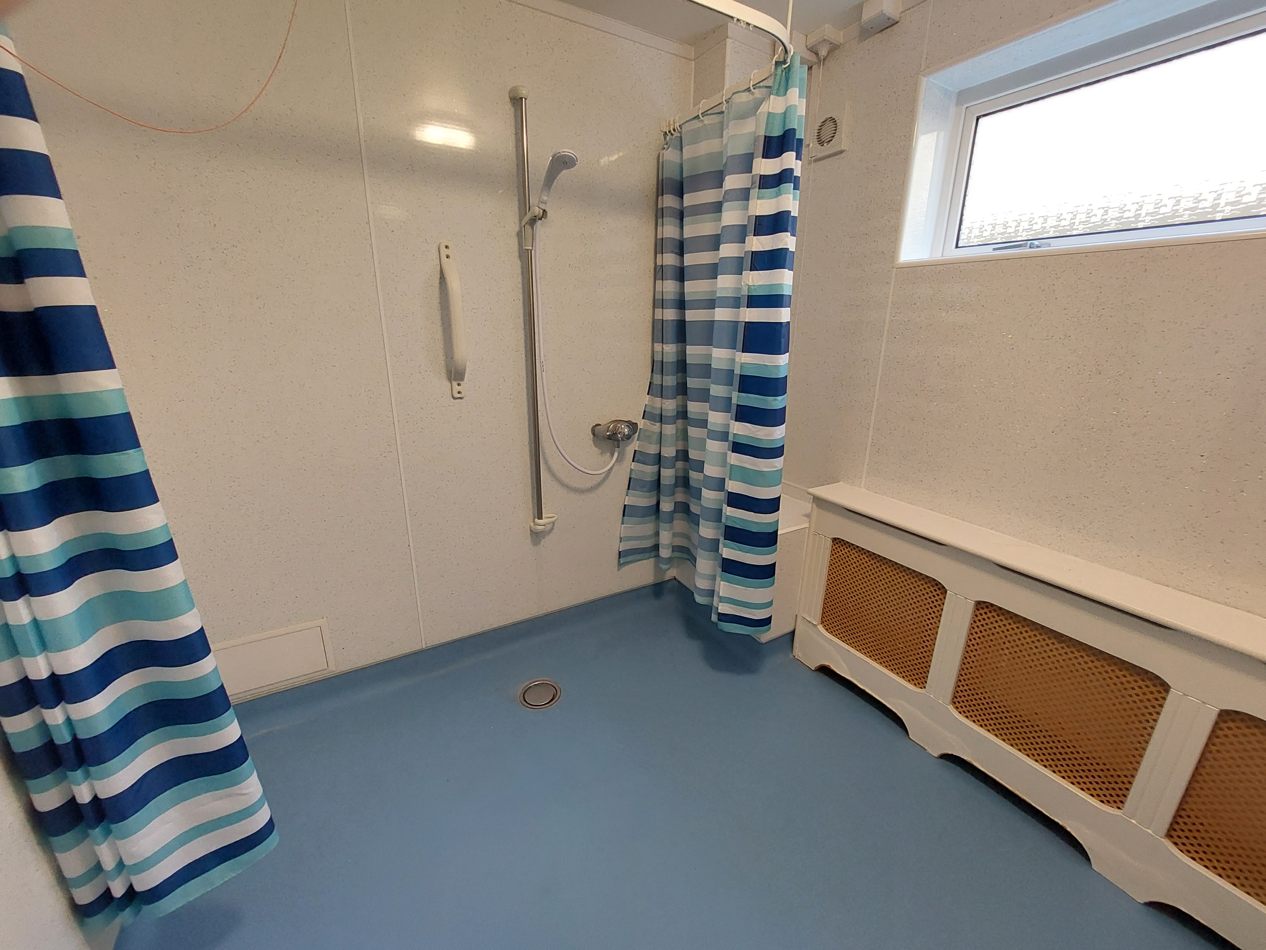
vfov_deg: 89.9
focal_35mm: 13
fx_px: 475
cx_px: 633
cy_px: 475
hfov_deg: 106.2
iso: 250
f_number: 2.2
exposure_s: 1/50
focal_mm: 1.74
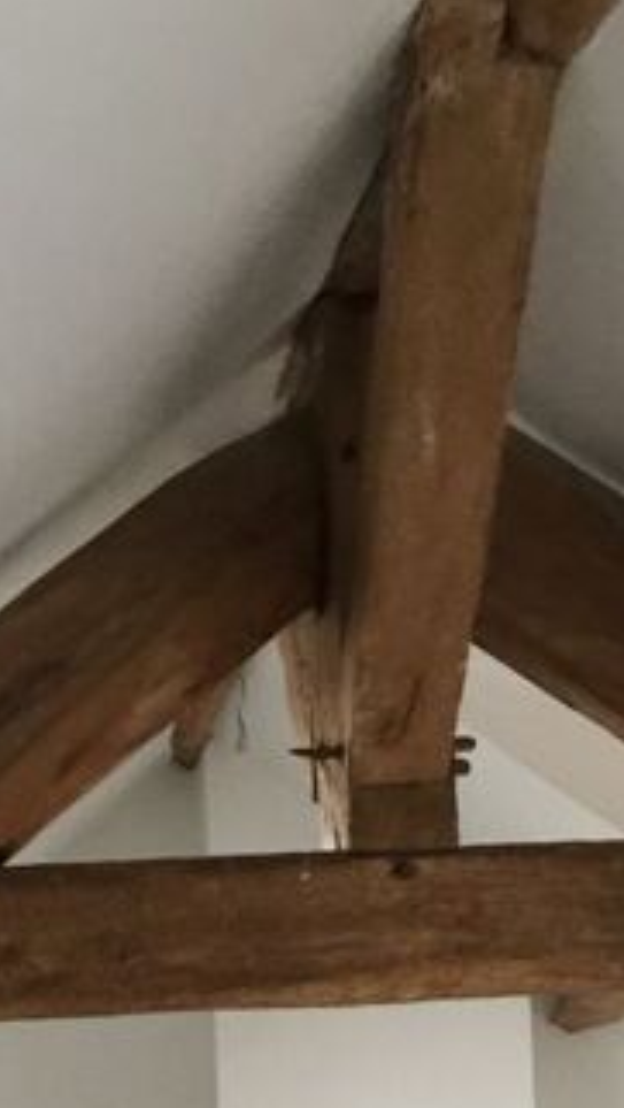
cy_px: 1042
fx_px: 1850
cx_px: 186
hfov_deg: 19.1
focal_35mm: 63
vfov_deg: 31.4
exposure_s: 1/8
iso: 160
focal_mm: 4.15
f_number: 2.2
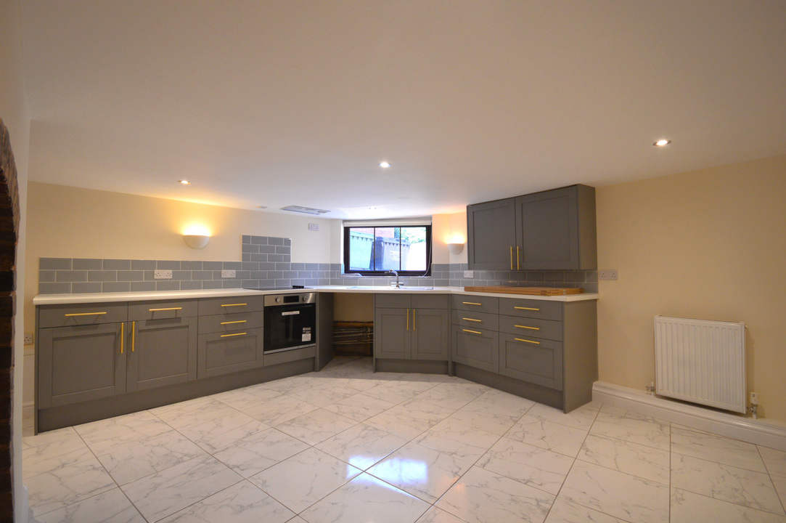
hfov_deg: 100.4
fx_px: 327
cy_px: 262
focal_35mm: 15
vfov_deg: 77.2
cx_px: 393
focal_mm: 10
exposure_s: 1/60
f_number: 5.6
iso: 800
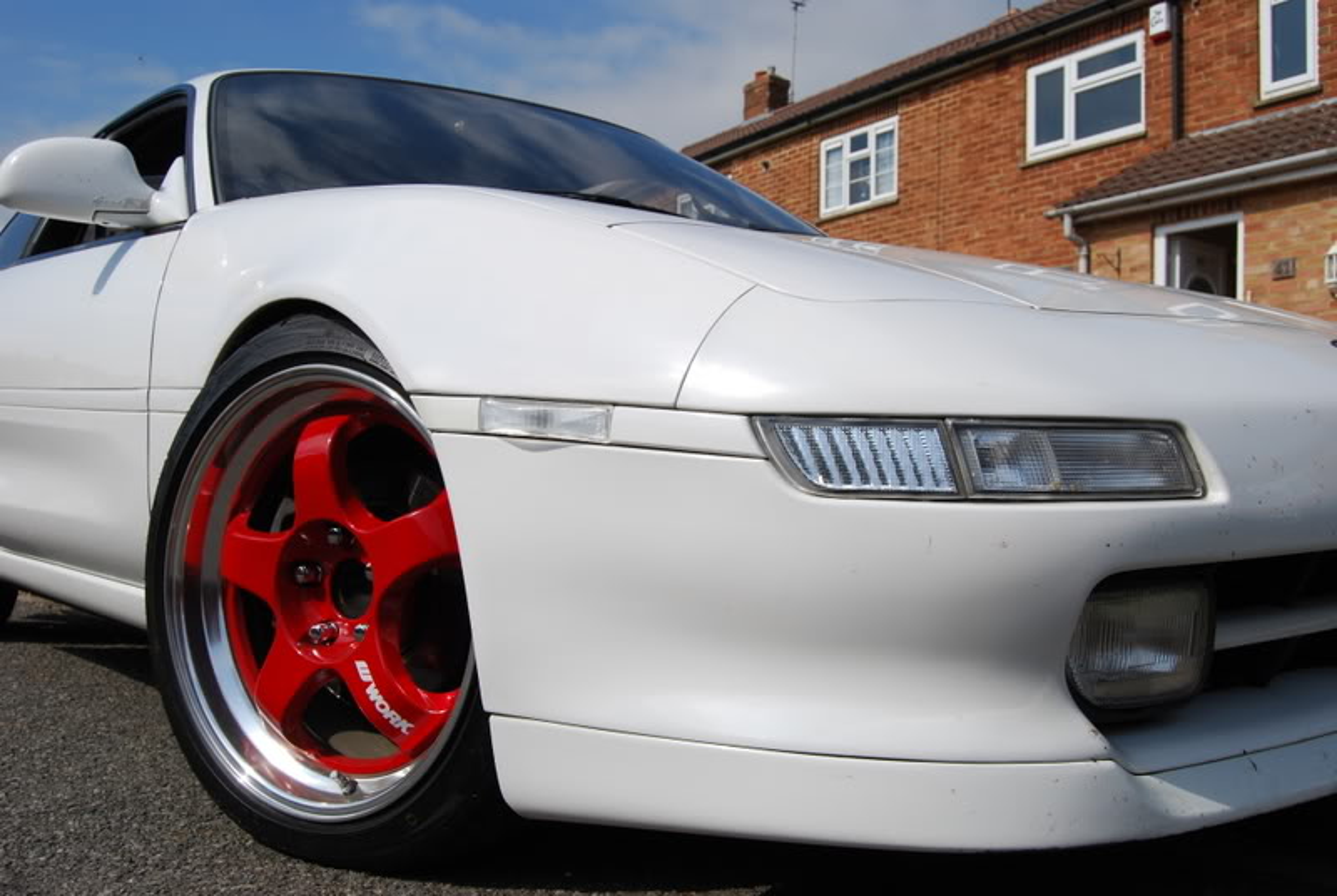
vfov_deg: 37.0
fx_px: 1339
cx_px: 668
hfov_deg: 53.1
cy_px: 448
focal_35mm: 36
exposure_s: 1/400
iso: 100
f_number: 10
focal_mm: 24
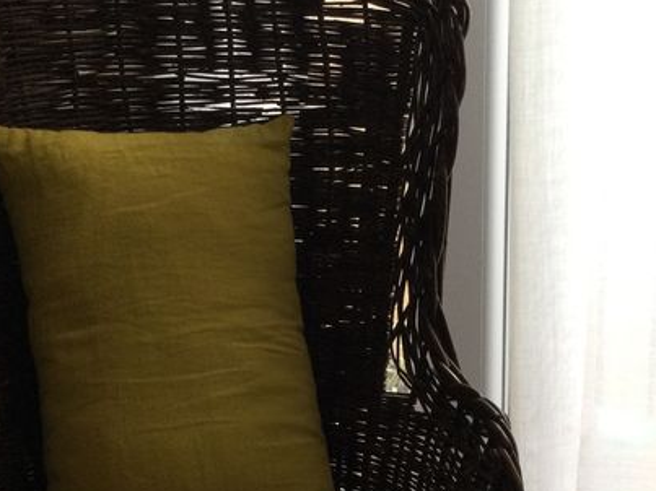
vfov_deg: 18.7
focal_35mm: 77
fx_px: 1459
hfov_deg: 25.3
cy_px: 473
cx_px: 301
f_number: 2.4
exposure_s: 1/33
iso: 32
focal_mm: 3.3
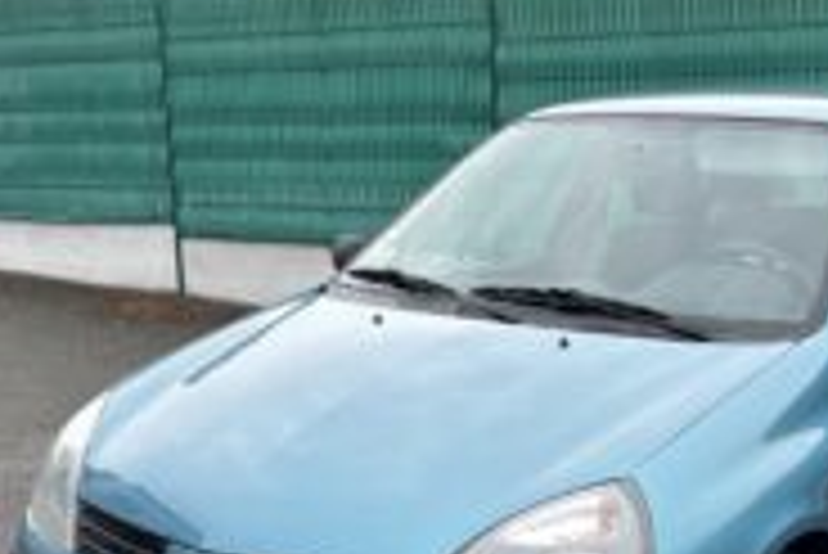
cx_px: 659
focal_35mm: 55
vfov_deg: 24.1
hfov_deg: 35.1
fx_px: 1266
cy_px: 484
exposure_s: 1/1089
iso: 50
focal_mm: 5.7
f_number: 1.5
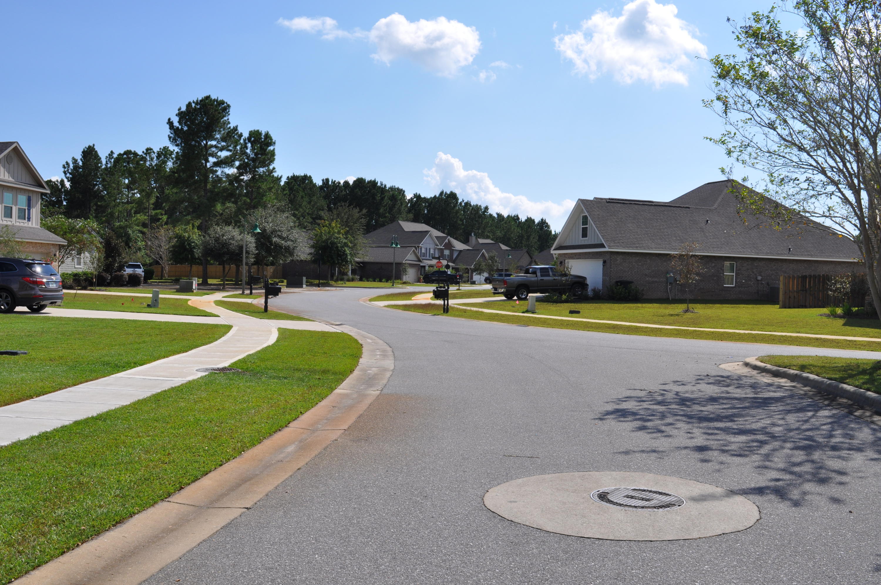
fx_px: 880
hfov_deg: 53.2
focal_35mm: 36
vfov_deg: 36.8
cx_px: 440
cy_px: 292
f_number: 11
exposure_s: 1/500
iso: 200
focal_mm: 24
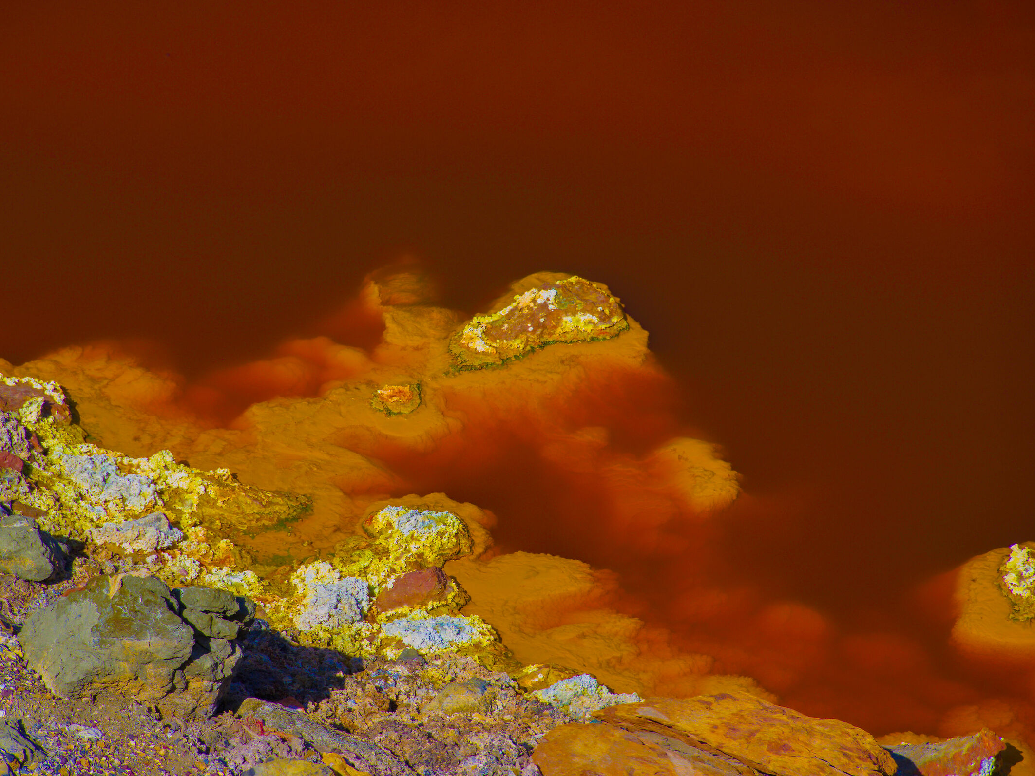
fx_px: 7206
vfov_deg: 6.2
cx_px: 463
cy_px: 388
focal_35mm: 241
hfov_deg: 8.2
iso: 100
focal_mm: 148
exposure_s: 1/200
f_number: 9
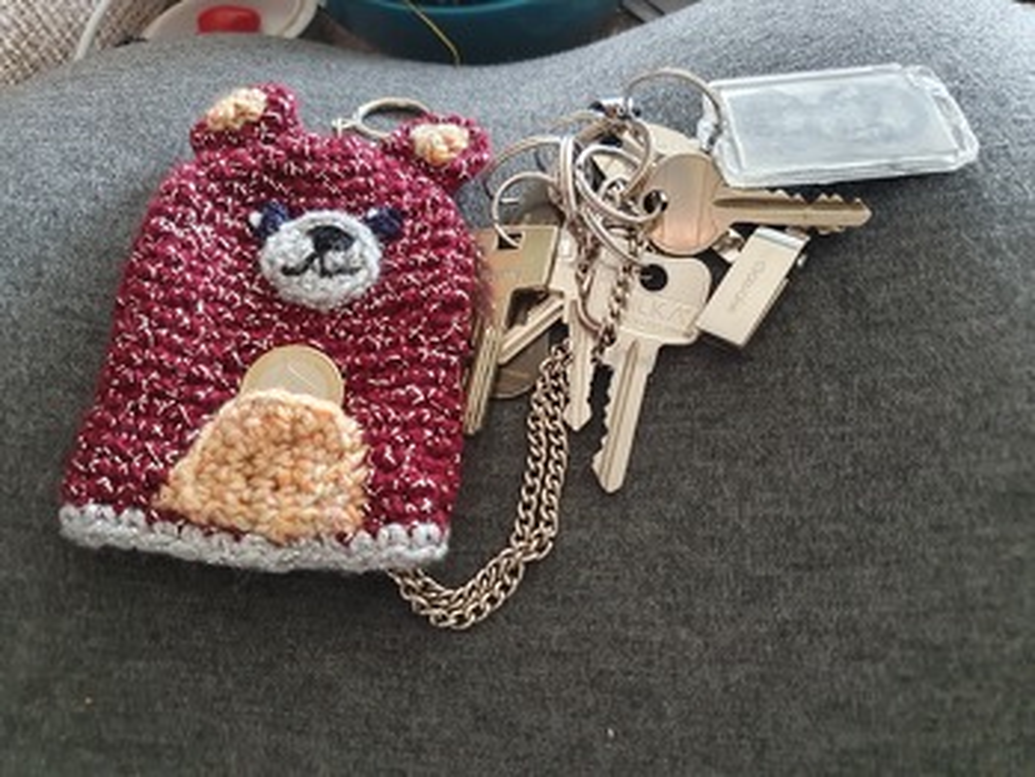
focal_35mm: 26
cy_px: 388
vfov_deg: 53.1
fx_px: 778
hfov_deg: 67.3
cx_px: 518
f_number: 1.5
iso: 250
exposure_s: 1/50
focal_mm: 4.32
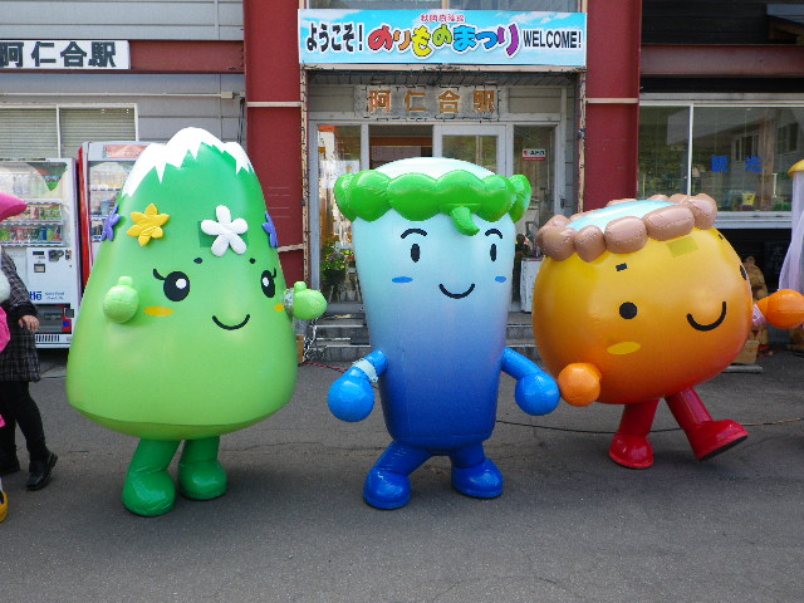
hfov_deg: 55.4
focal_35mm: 33
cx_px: 402
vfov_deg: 42.9
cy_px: 302
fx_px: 766
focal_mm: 5.8
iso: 64
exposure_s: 1/250
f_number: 2.8
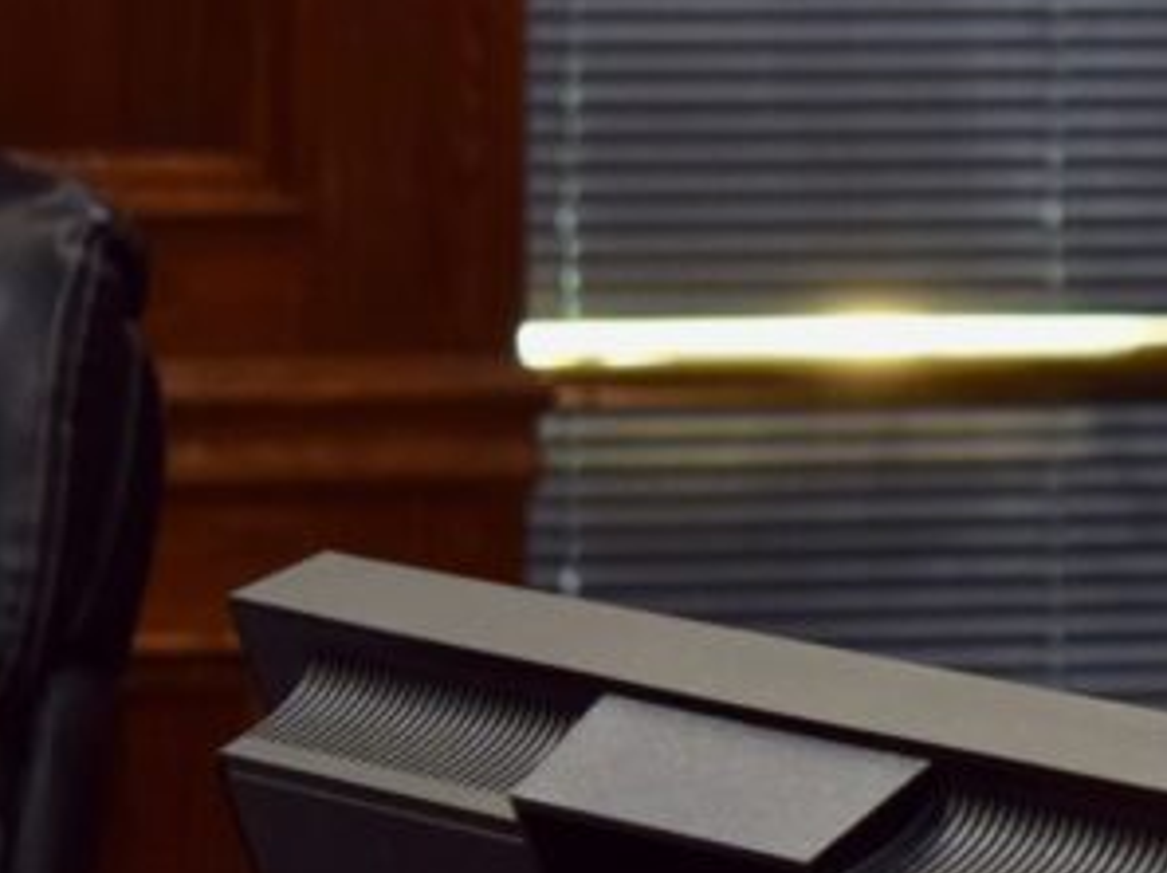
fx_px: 10807
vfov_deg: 4.6
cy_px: 460
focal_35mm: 321
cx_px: 2157
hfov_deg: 6.1
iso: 400
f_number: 5.6
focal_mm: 55
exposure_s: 1/40
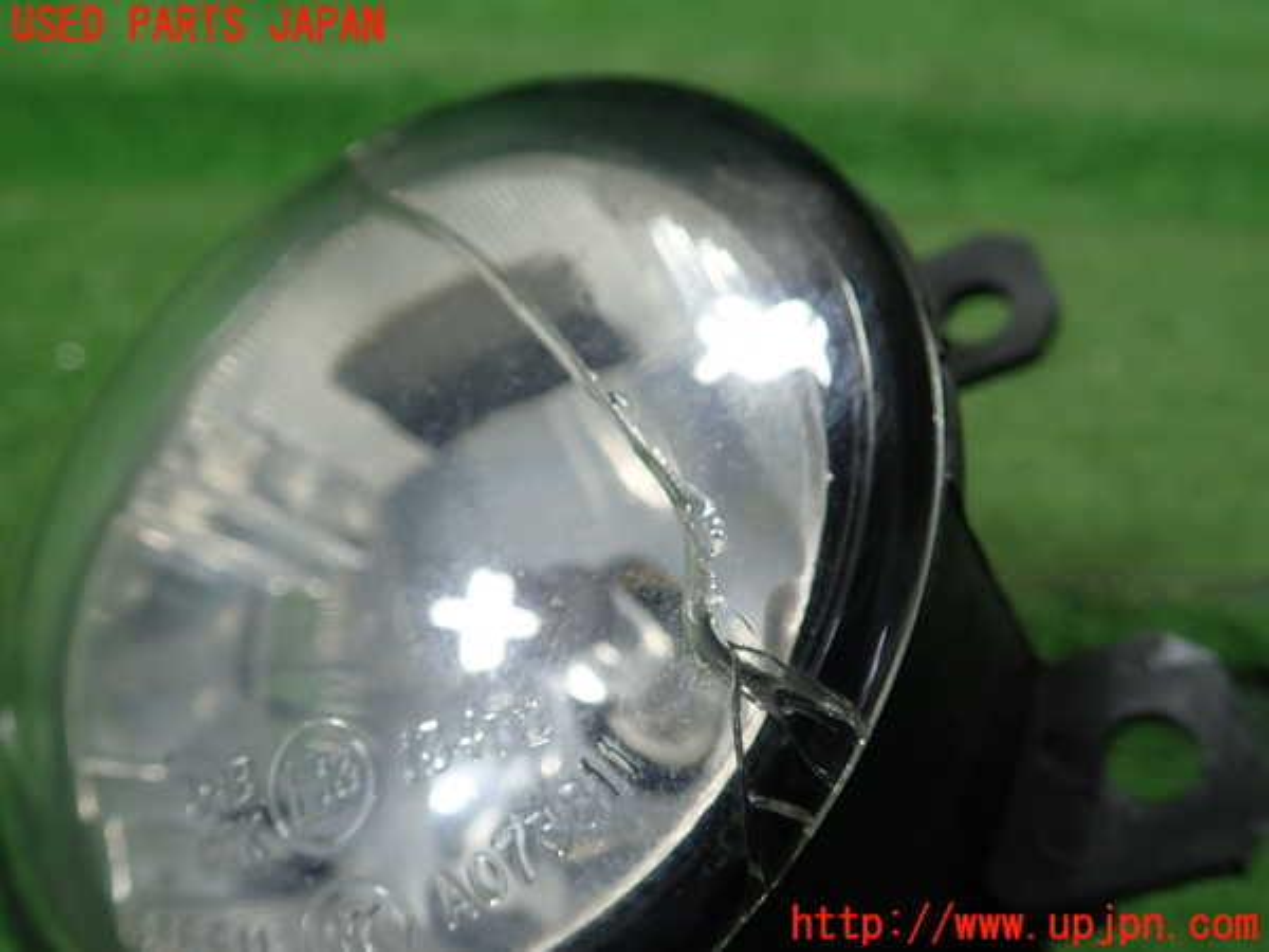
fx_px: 1100
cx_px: 634
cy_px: 476
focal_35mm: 30
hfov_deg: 60.0
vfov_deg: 46.8
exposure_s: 1/125
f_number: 2.3
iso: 200
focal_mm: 5.5
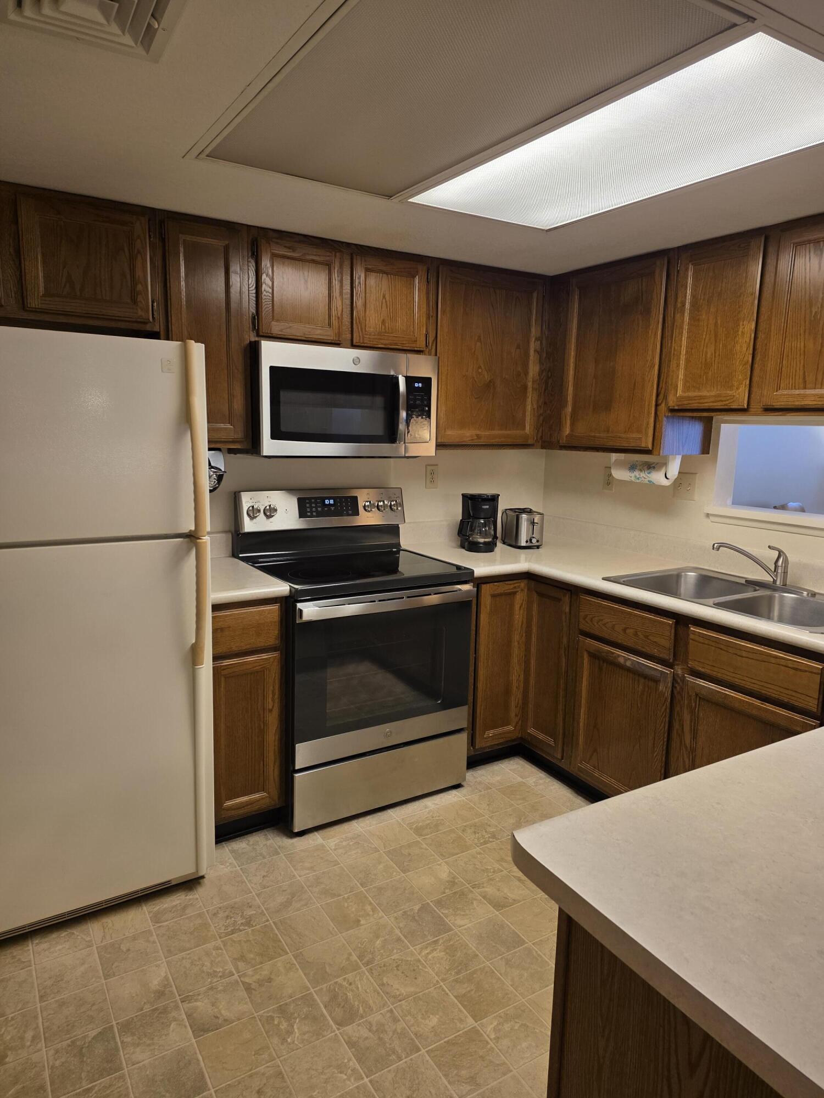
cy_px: 549
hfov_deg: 58.9
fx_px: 730
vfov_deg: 73.9
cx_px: 412
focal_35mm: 23
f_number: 1.7
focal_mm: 6.3
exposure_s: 1/120
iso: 160
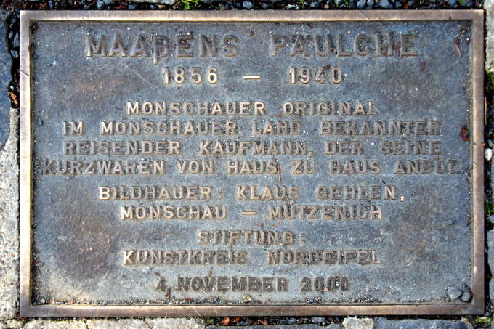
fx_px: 1132
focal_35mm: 82
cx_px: 247
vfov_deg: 16.5
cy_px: 164
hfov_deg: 24.6
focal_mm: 55
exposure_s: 1/100
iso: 250
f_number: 5.6
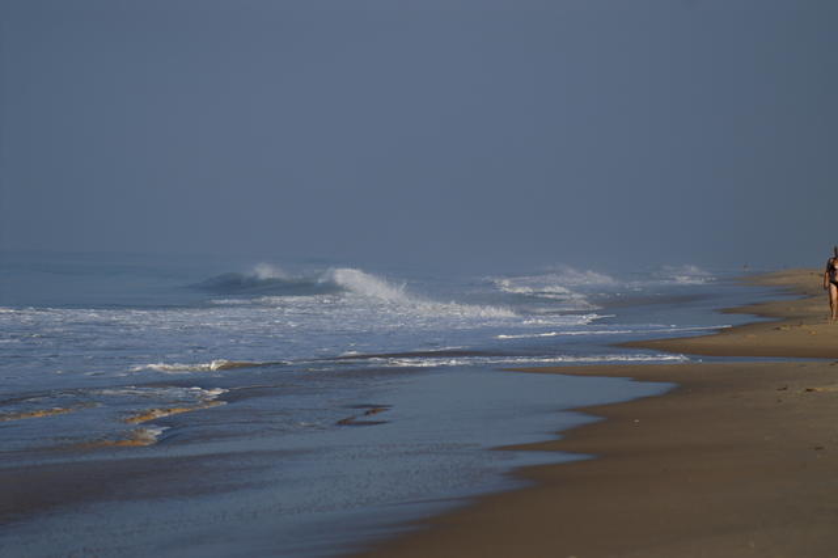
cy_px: 279
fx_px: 5235
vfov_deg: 6.1
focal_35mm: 225
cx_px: 419
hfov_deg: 9.2
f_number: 5.6
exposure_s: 1/2000
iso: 200
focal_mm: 150
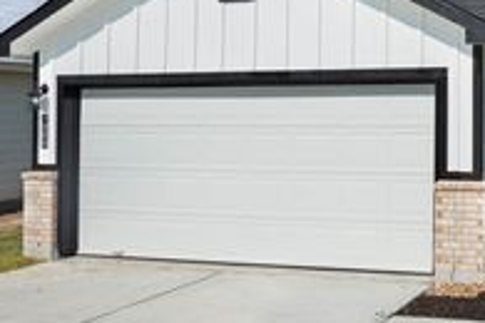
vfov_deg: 32.0
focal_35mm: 41
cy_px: 81
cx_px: 560
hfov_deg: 37.7
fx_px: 552
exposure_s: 1/200
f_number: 8
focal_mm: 16
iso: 100
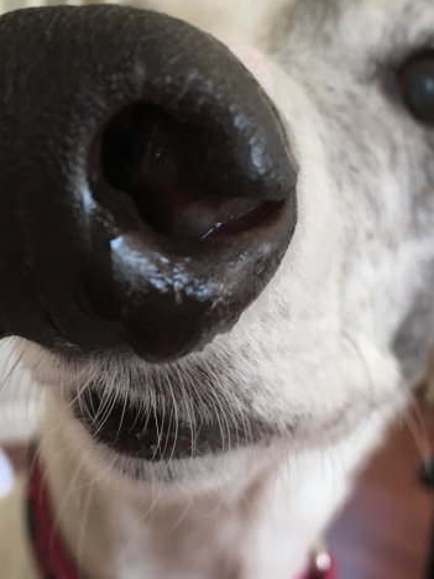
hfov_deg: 27.7
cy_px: 307
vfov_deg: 36.8
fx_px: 869
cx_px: 113
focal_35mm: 52
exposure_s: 1/15
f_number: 2.2
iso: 25
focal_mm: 4.15
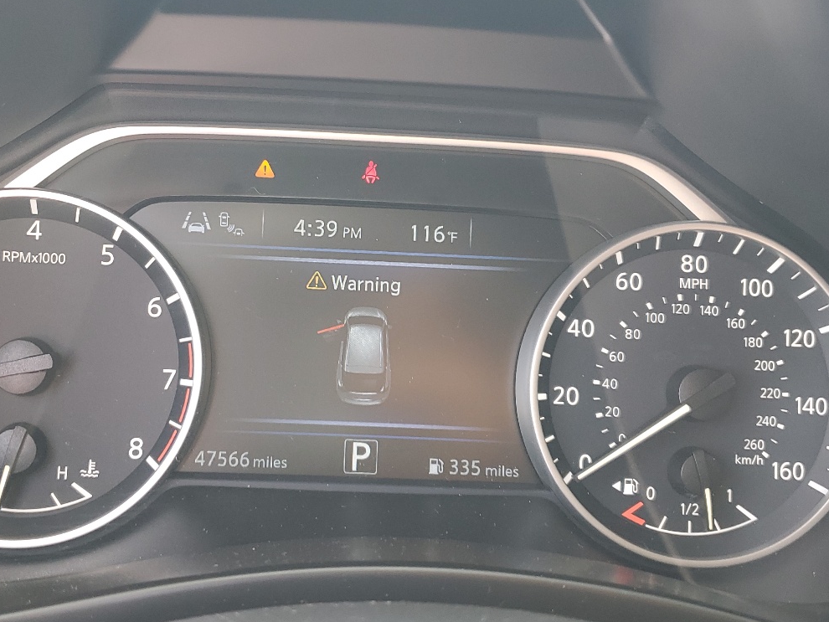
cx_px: 351
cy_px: 309
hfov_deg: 44.6
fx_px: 1006
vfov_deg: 34.4
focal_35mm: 42
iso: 54
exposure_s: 1/60.2
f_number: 1.5
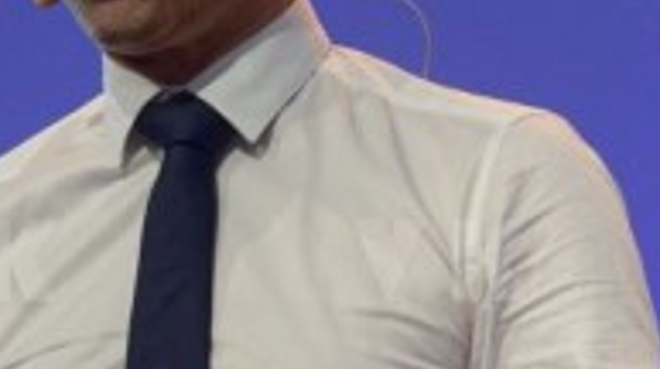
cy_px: 338
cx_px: 197
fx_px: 11956
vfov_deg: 1.8
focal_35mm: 684
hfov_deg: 3.2
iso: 1000
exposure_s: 1/320
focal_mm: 140
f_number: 5.6
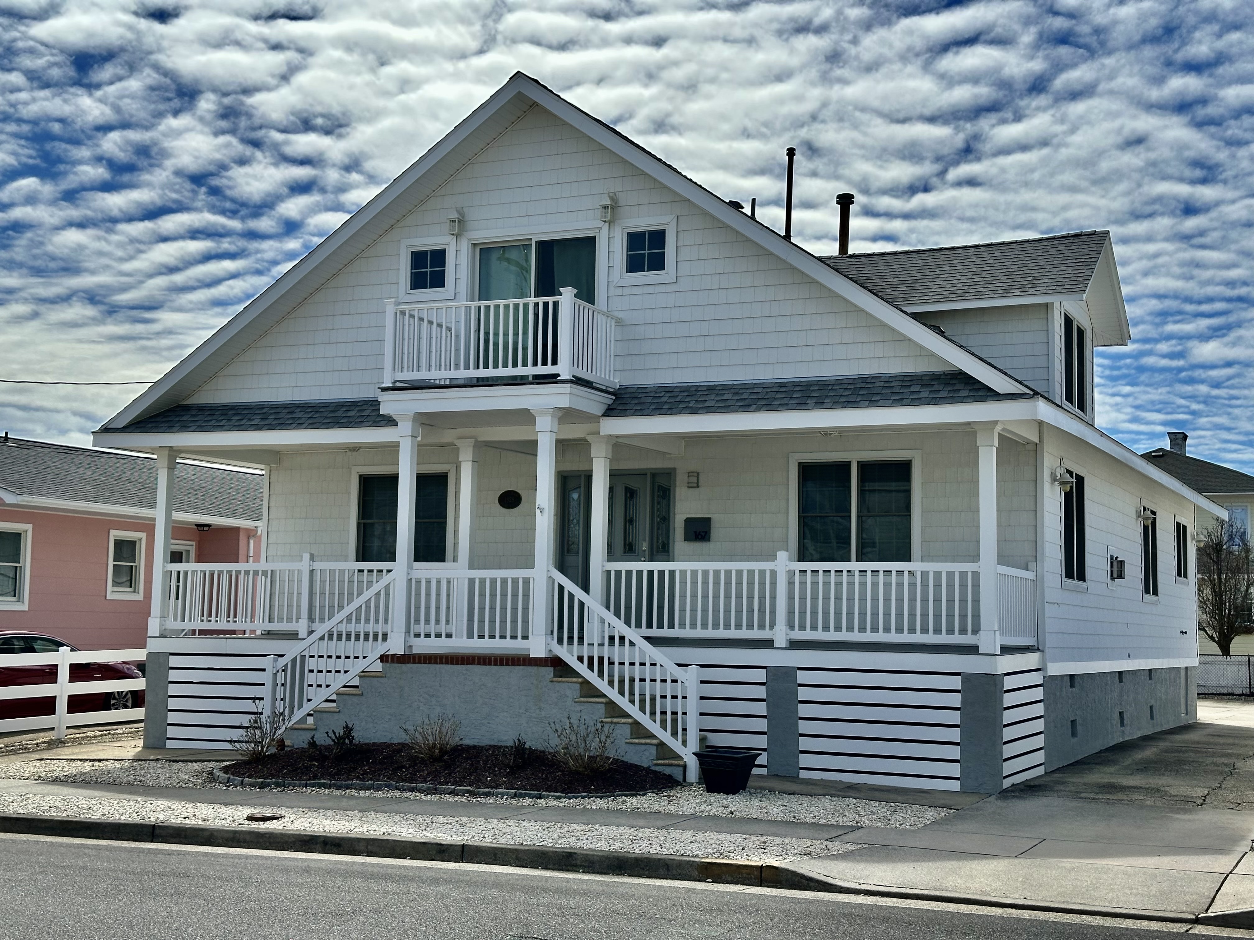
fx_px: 1739
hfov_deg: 39.7
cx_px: 627
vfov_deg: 30.3
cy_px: 470
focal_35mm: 48
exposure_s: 1/7634
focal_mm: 6.86
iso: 64
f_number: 1.78
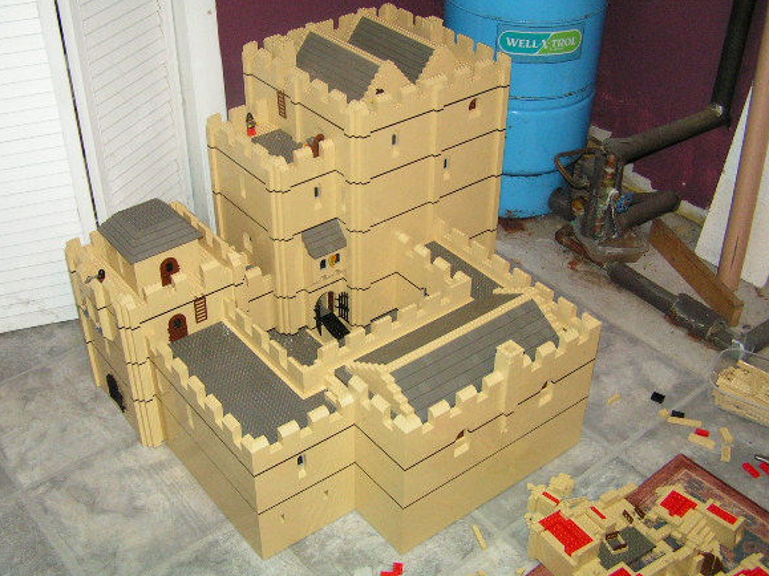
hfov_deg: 44.7
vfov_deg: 34.3
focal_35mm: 42
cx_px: 347
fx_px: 933
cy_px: 271
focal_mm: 6.3
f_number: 2.8
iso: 200
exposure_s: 1/40
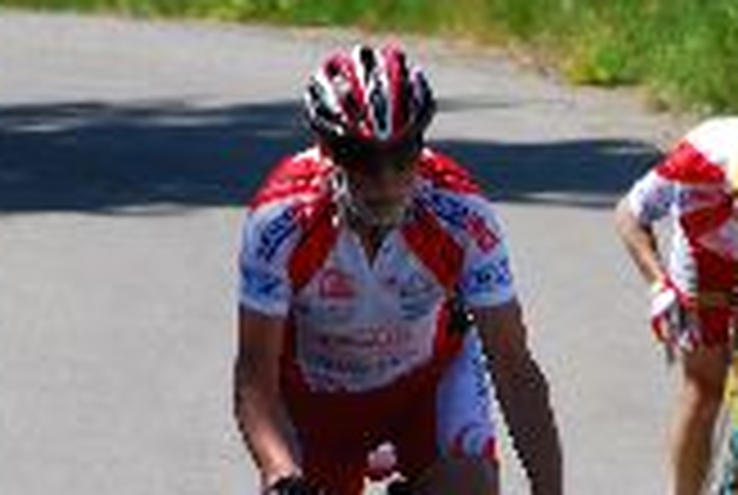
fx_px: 12268
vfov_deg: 2.3
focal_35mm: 597
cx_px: 657
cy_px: 529
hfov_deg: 3.4
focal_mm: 145
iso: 100
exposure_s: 1/125
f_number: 10
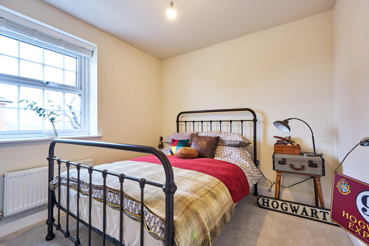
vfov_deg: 77.3
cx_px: 184
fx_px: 154
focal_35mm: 15
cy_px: 123
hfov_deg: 100.4
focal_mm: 10
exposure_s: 1/4
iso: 200
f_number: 8
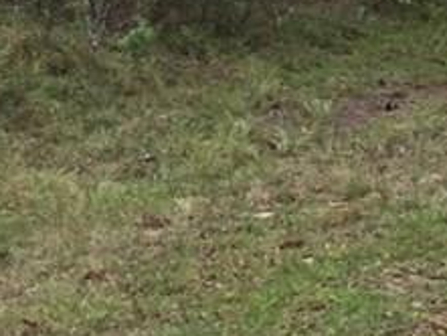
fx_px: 1731
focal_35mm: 134
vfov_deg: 11.1
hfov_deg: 14.5
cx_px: 23
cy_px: 149
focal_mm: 4.15
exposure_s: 1/184
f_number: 2.2
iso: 25
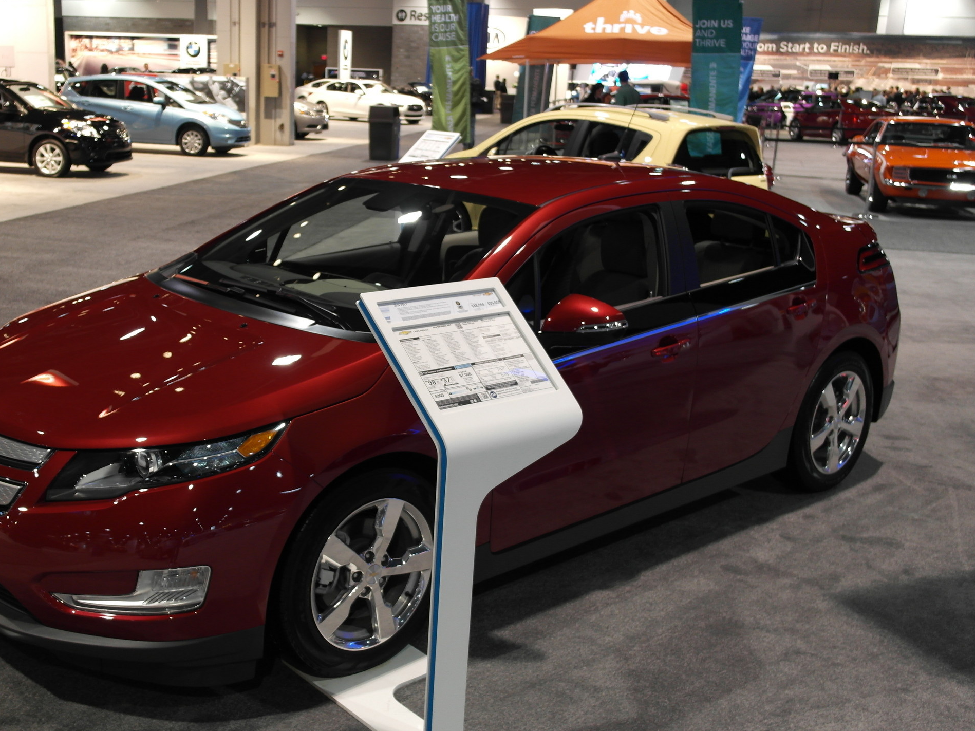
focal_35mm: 38
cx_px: 382
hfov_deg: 48.6
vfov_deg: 37.7
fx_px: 1070
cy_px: 352
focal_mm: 20
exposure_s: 1/30
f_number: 3.5
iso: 400
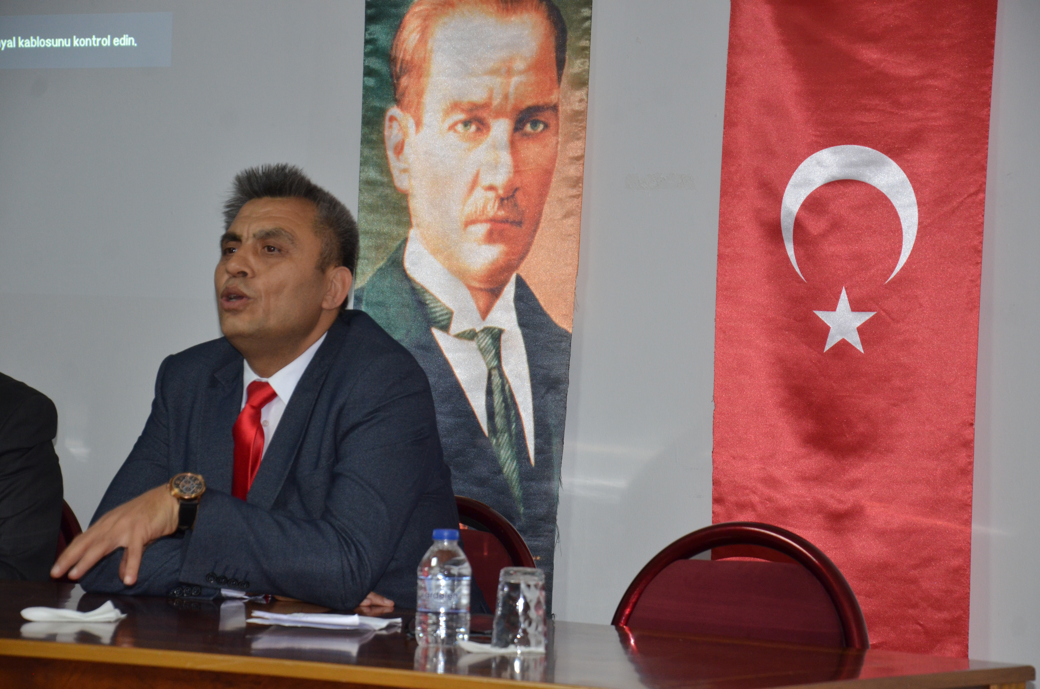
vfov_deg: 11.4
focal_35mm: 120
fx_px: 3459
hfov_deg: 17.1
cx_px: 520
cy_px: 344
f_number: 5.3
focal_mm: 80
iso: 800
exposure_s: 1/60
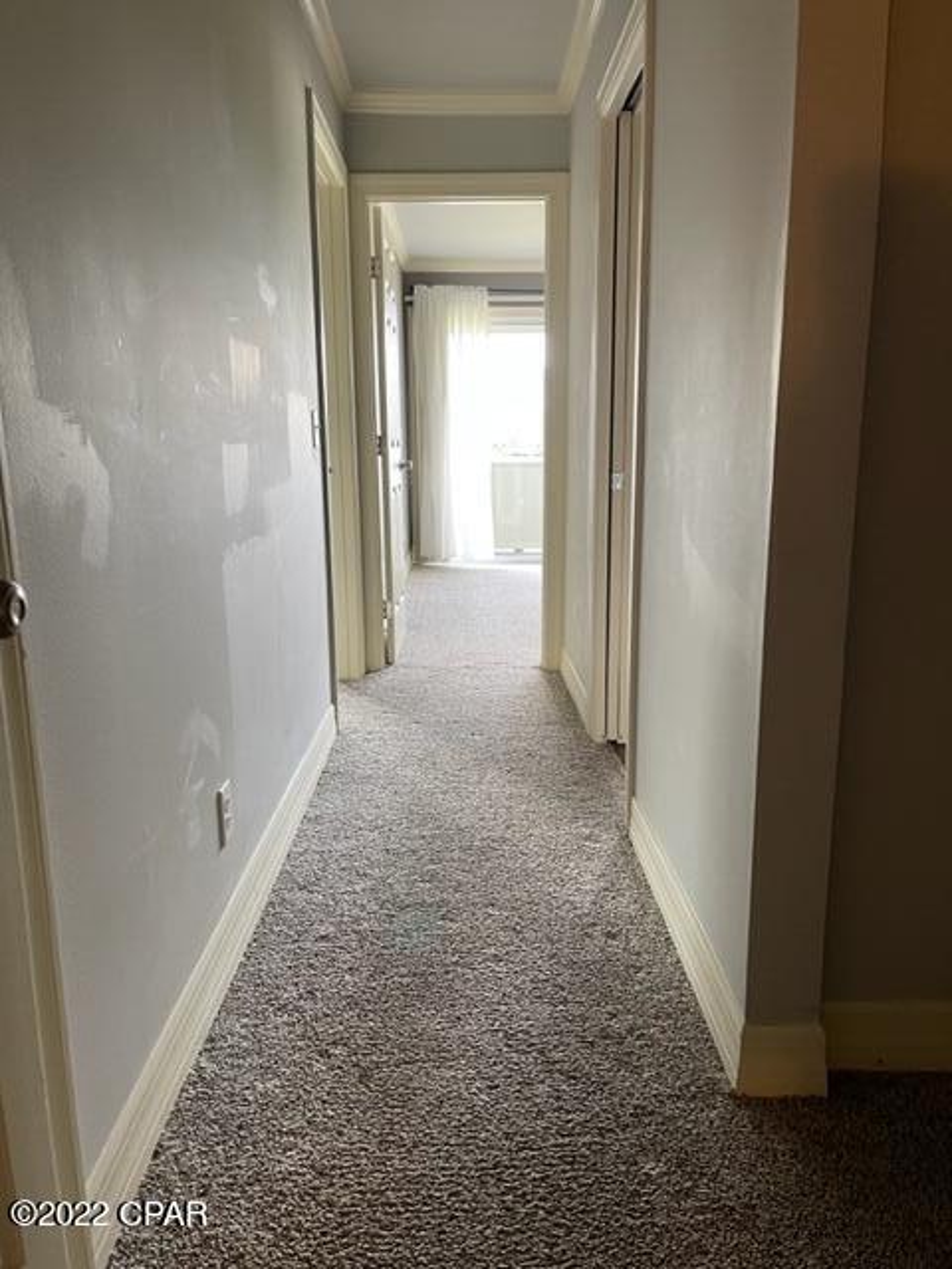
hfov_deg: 53.1
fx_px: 953
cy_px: 634
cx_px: 476
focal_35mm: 26
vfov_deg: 67.3
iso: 125
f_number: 1.6
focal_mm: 5.1
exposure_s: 1/60
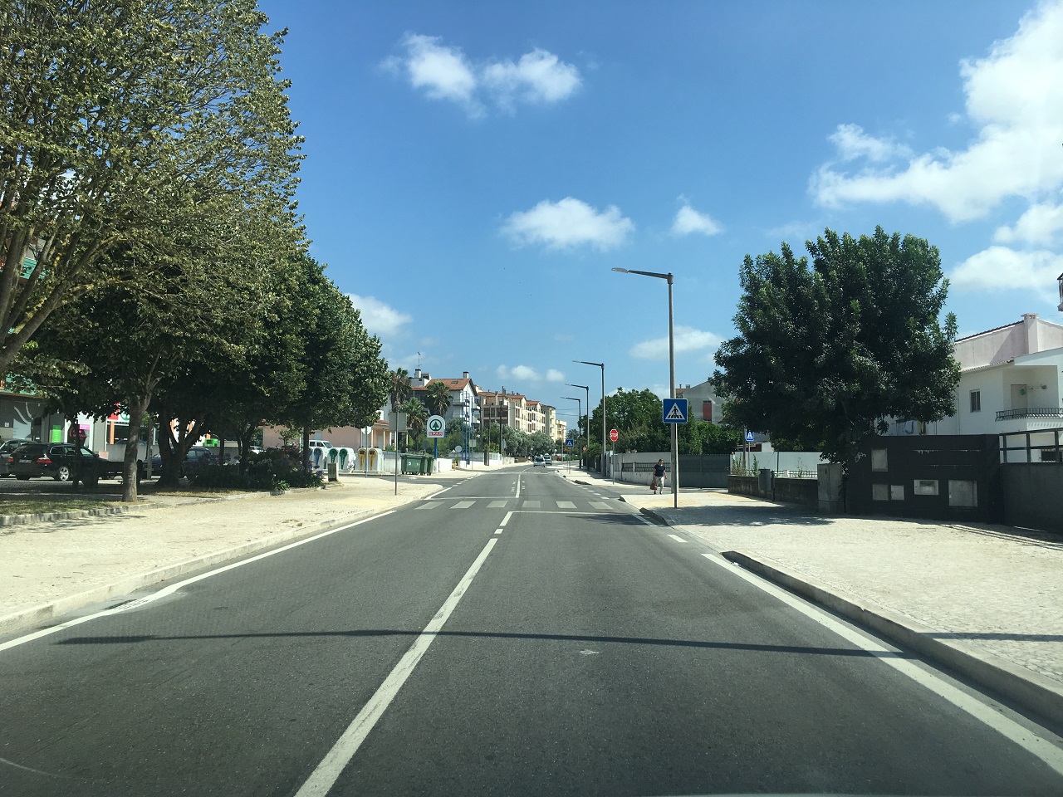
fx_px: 891
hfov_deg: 61.7
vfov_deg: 48.2
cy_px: 398
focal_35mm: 29
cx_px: 532
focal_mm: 4.15
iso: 25
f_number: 2.2
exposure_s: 1/1083
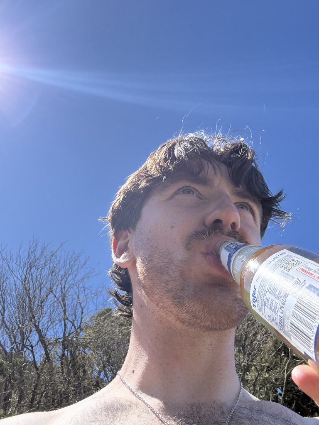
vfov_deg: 60.0
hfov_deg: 46.8
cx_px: 160
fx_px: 369
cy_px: 212
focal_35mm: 30
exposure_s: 1/750
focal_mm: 2.69
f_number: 1.9
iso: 32
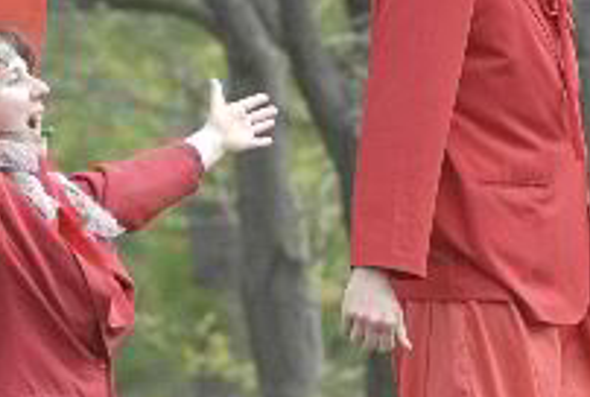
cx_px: 362
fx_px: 17062
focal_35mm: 1038
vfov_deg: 1.3
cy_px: 203
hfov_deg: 2.0
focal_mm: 200
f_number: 5.6
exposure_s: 1/350
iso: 400
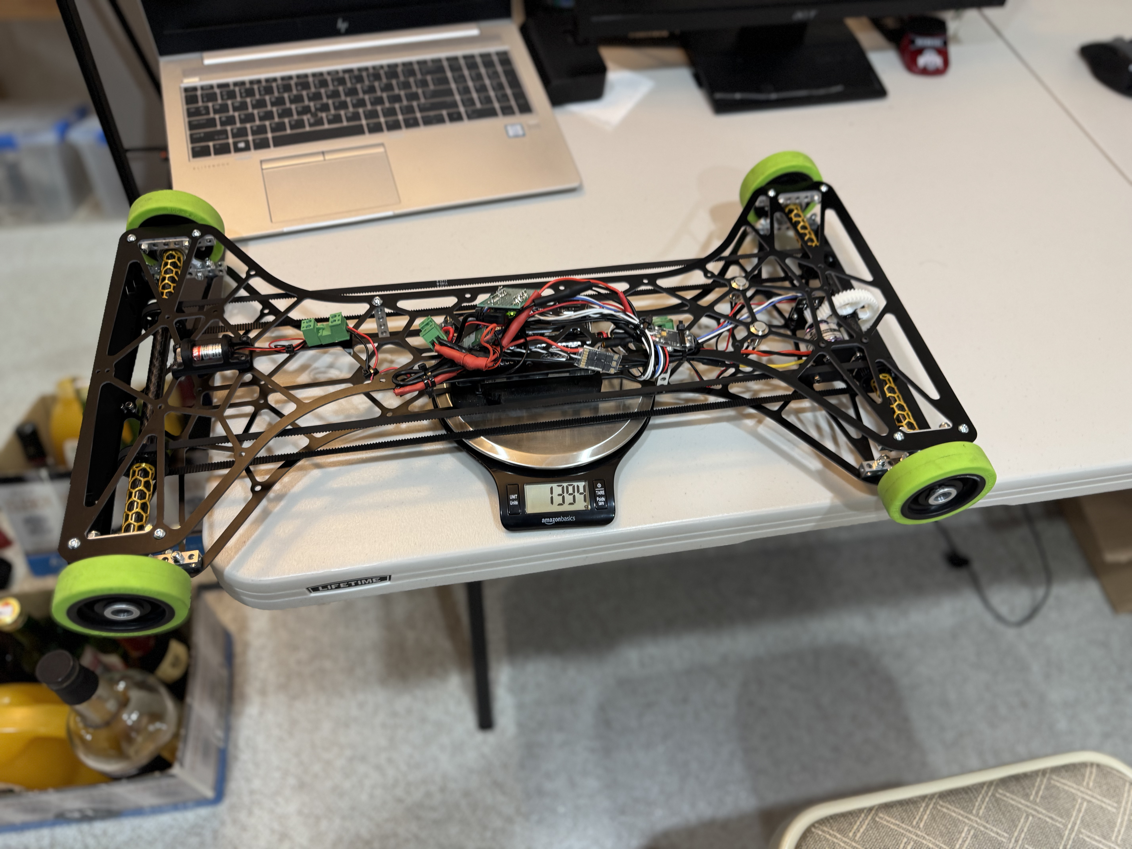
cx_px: 566
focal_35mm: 24
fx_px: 785
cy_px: 424
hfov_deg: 71.6
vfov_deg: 56.8
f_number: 1.78
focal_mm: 6.76
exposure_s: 1/60
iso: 125
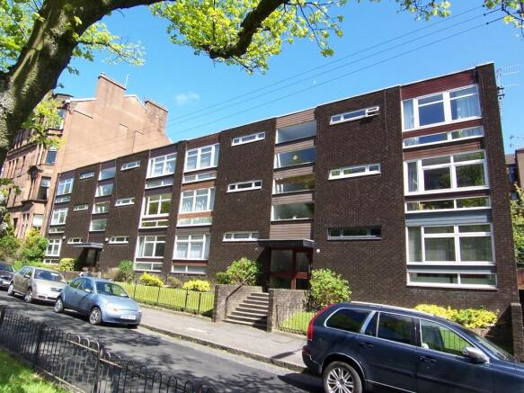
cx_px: 262
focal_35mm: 23
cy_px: 196
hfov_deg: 73.9
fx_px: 348
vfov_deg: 58.9
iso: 64
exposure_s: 1/100
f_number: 5.6
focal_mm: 3.8
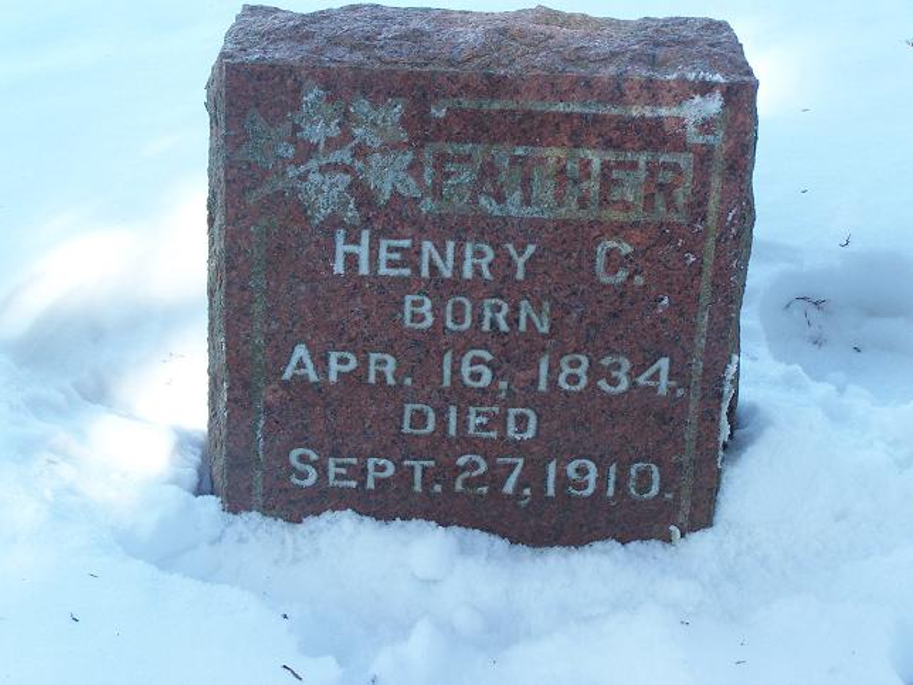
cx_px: 456
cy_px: 342
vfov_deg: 19.6
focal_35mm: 75
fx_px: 1978
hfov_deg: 26.0
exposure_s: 1/125
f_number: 3.2
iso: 80
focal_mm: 12.4
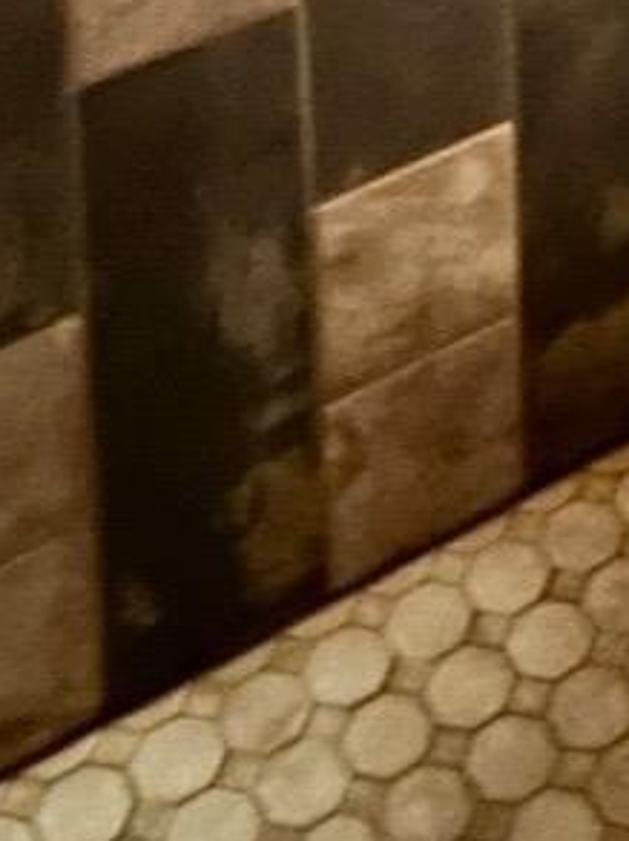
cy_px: -1164
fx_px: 2380
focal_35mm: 98
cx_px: 798
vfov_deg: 14.1
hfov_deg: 14.5
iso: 1000
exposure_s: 1/9
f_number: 2.2
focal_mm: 2.22
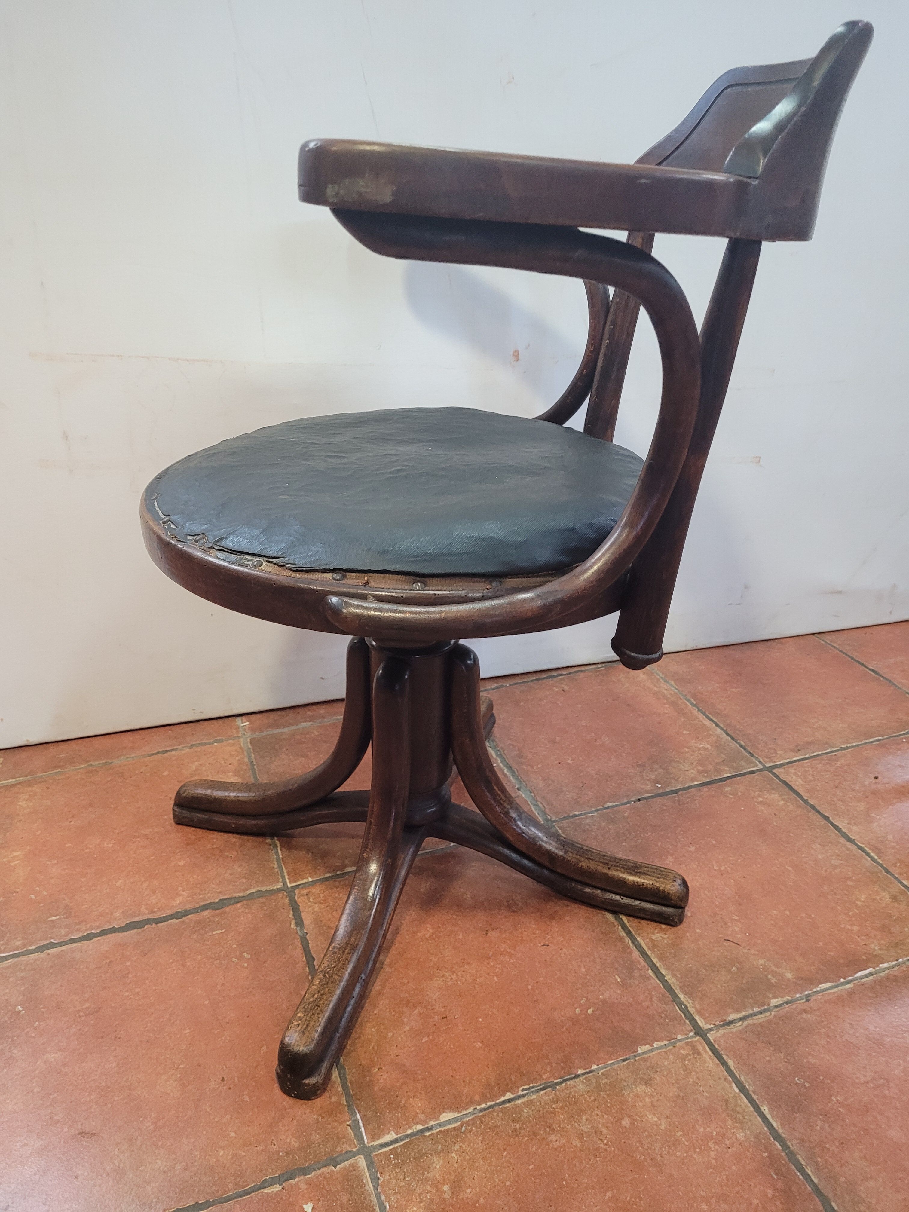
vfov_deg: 67.3
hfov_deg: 53.1
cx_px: 454
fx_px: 910
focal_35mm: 26
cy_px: 606
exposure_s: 1/50
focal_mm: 5.4
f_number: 1.8
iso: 400
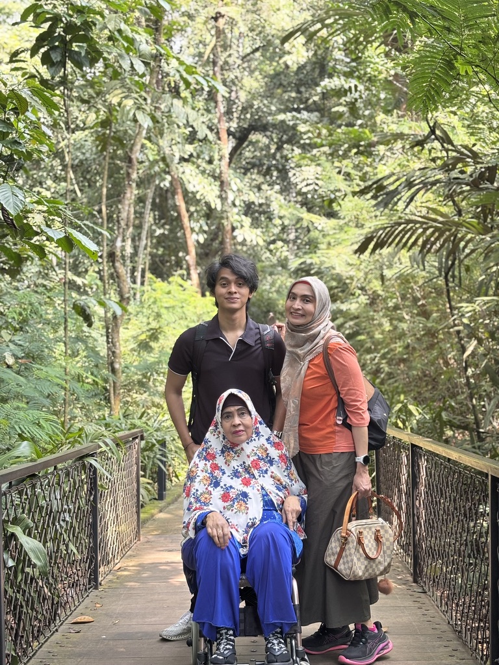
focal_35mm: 52
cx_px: 250
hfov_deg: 28.0
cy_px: 332
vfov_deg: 36.8
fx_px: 999
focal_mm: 5.96
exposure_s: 1/74
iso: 50
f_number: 1.6
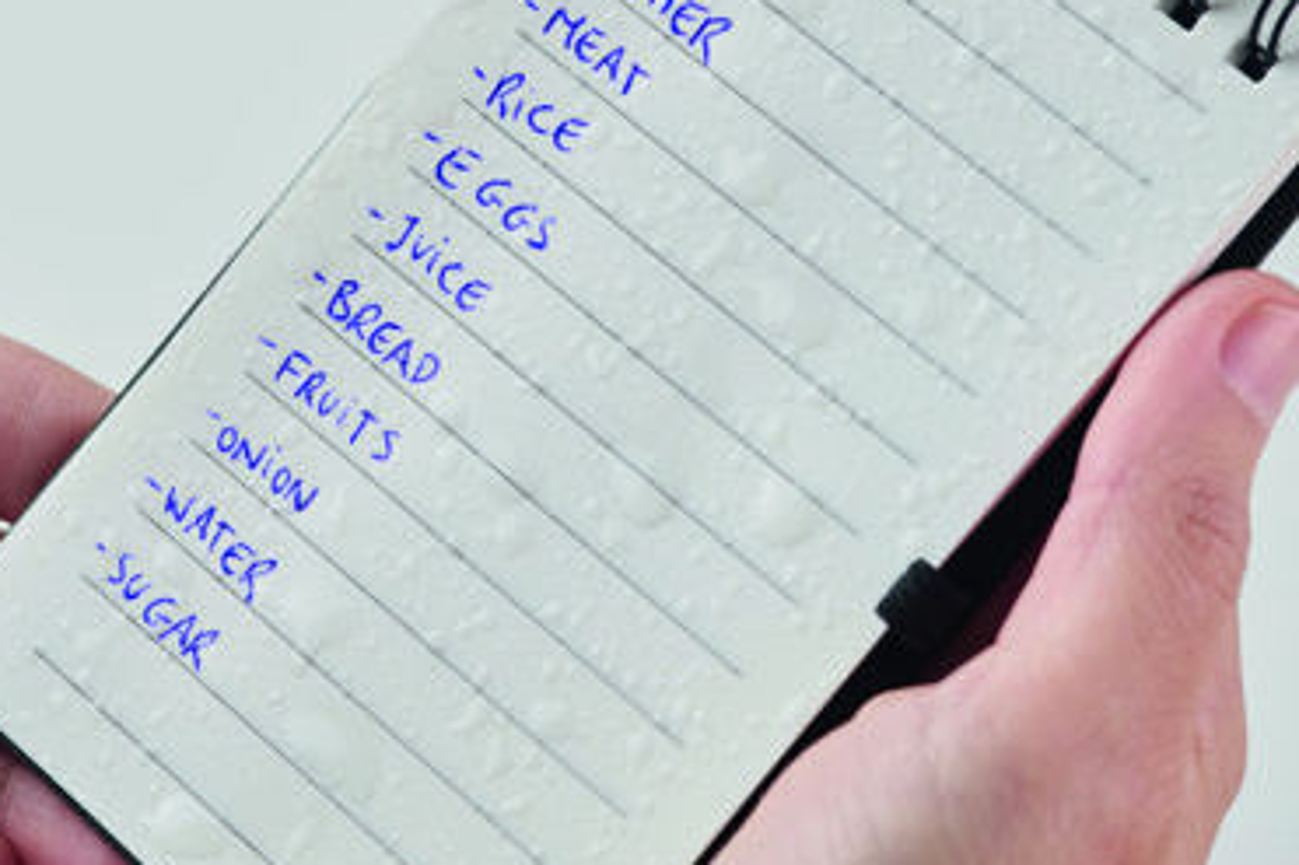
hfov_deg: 12.1
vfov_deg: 8.1
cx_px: 585
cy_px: 347
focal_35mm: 170
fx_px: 6131
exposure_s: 1/125
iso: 100
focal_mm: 105
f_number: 13
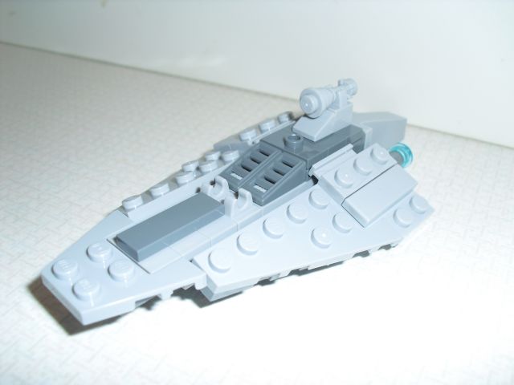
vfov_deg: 39.7
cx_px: 257
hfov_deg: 51.4
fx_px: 535
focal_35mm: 36
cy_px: 192
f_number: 3.1
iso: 64
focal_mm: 6.3
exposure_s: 1/60
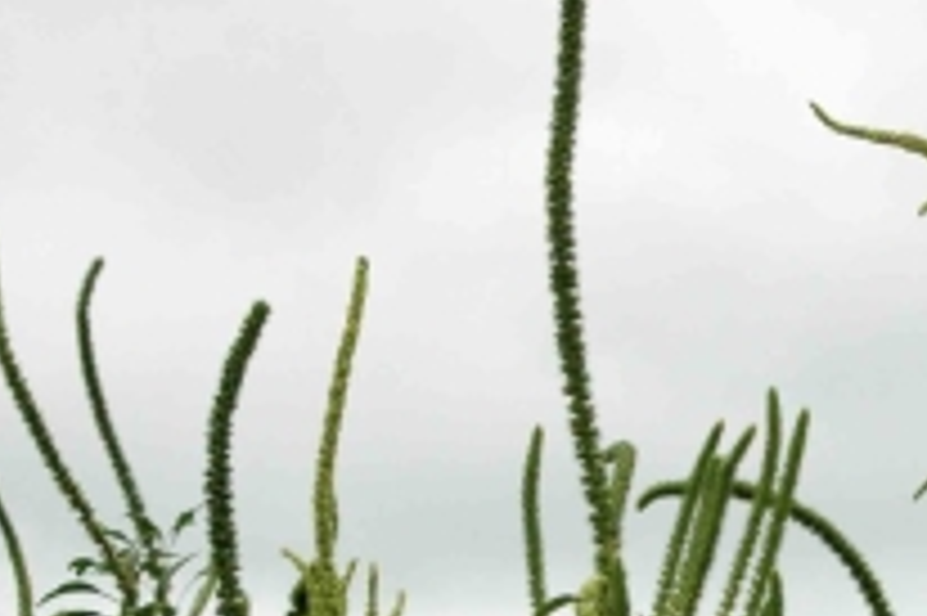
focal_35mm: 188
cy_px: 629
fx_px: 4837
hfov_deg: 10.8
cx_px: 1048
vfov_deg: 7.3
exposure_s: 1/320
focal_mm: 52
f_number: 9
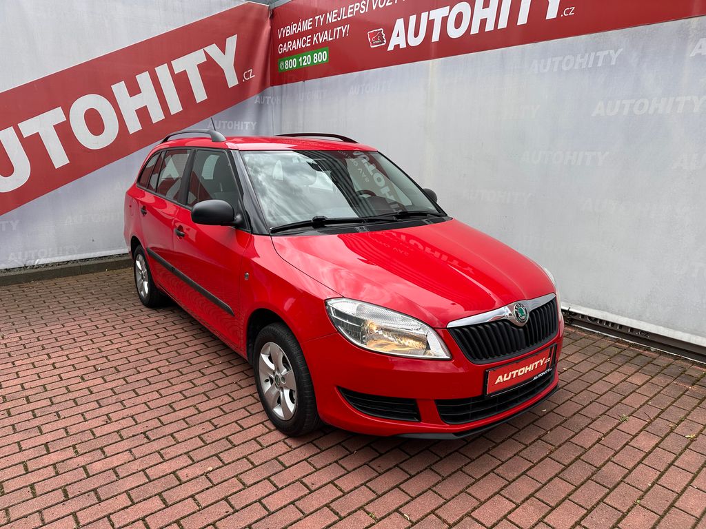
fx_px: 489
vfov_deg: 56.8
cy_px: 264
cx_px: 353
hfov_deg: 71.6
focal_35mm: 24
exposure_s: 1/1779
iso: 80
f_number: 1.78
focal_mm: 6.86
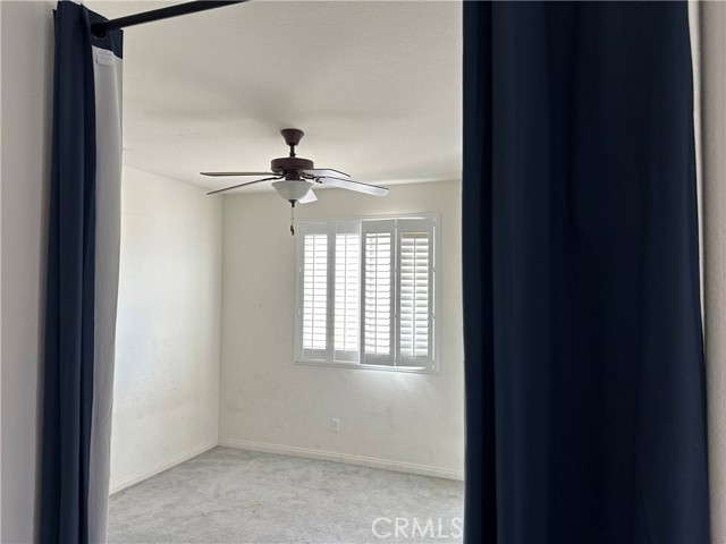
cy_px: 272
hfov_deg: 71.6
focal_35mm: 24
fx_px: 503
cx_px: 363
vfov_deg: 56.8
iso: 100
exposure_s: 1/120
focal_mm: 6.86
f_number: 1.78
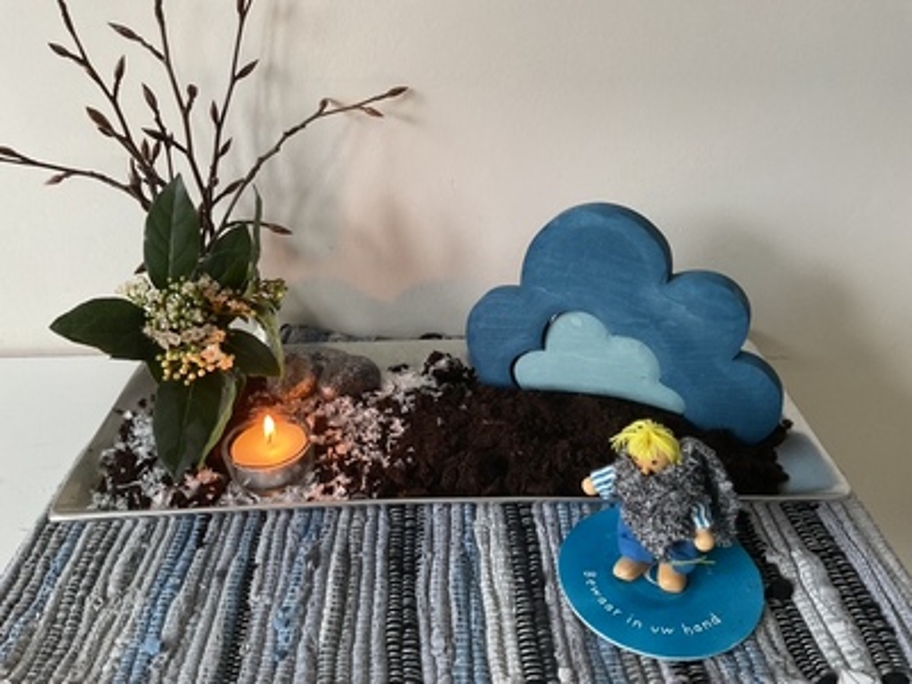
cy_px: 342
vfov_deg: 48.2
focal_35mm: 29
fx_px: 764
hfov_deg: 61.7
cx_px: 456
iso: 200
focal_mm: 3
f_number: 1.8
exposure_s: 1/60
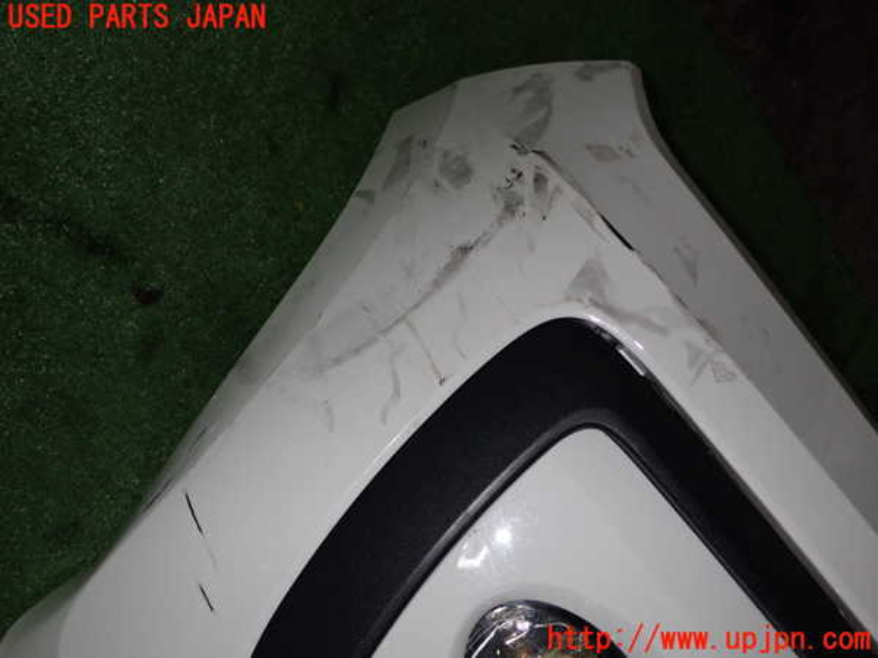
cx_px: 439
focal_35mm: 36
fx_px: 913
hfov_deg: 51.4
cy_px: 329
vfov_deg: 39.7
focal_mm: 6.37
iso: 250
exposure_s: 1/40
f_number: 7.1
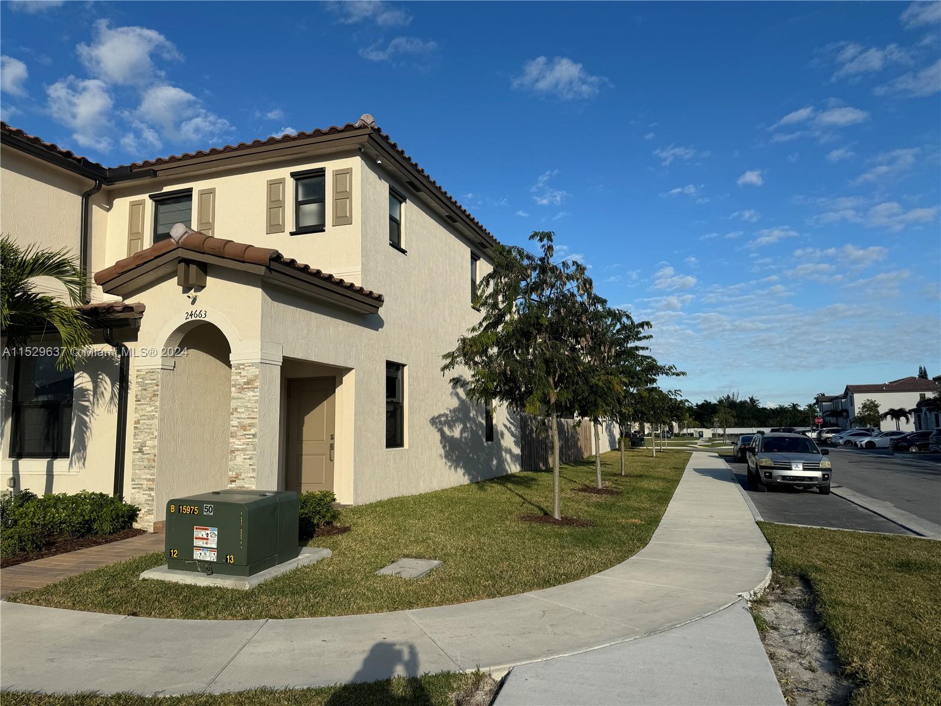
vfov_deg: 56.8
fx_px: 652
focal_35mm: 24
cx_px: 470
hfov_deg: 71.6
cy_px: 353
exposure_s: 1/7092
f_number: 1.78
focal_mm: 6.86
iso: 80
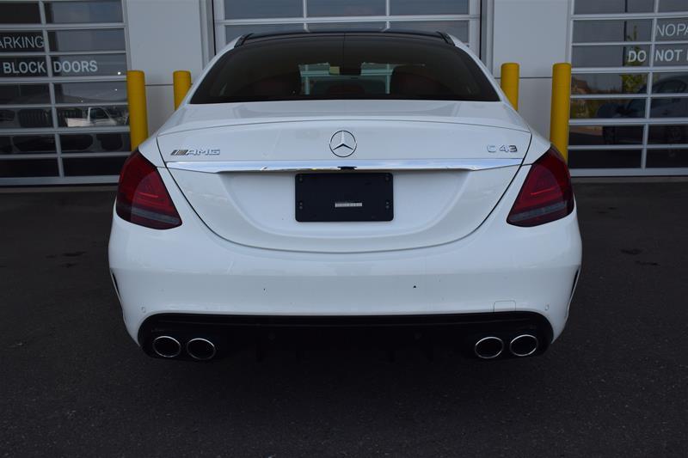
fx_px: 630
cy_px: 229
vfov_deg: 40.0
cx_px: 344
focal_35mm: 33
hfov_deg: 57.2
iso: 400
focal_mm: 22
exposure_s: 1/400
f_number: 11
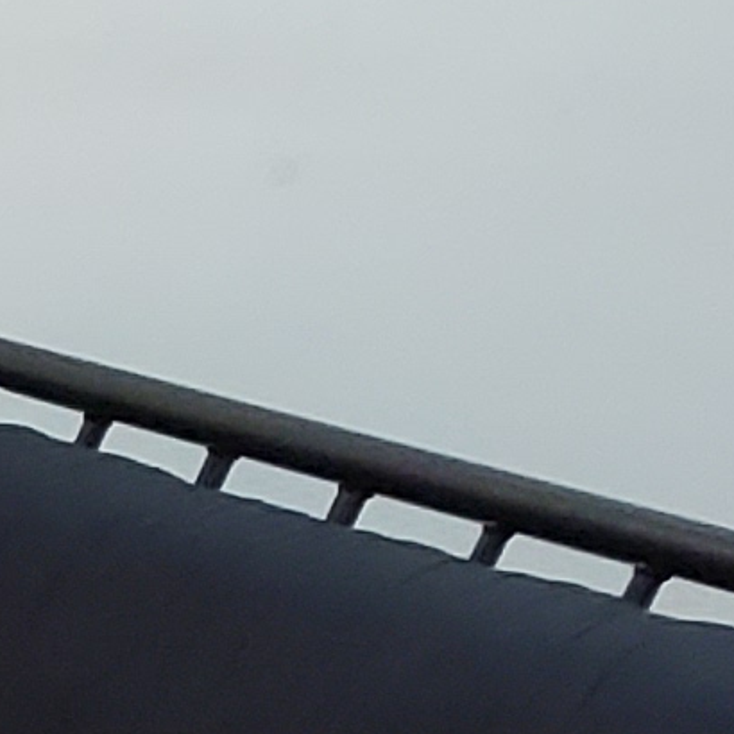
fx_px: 5422
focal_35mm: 226
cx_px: -2333
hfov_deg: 6.2
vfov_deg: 7.0
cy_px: 2168
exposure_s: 1/40
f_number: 1.5
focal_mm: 4.3
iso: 200
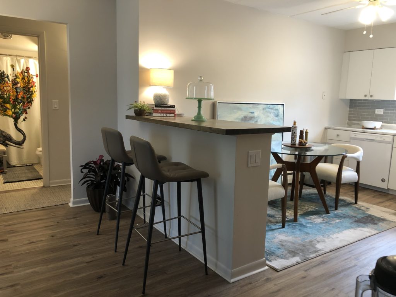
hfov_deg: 63.4
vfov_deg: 49.7
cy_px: 148
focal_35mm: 28
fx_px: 320
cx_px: 198
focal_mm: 3.99
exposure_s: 1/17
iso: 40
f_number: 1.8
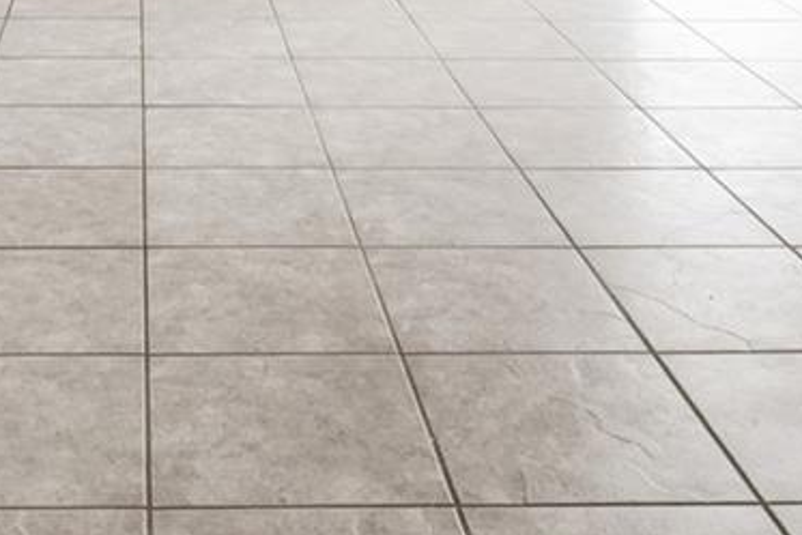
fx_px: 1337
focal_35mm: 60
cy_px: -357
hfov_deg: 32.5
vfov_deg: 18.8
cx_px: 159
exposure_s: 1/320
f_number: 2.8
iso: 1250
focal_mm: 14
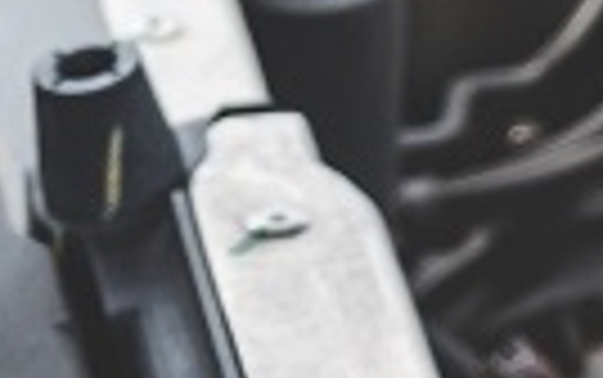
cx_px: 284
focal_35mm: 358
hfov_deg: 5.9
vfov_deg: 3.6
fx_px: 5888
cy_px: -513
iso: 320
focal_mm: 31.5
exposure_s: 1/500
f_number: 3.6
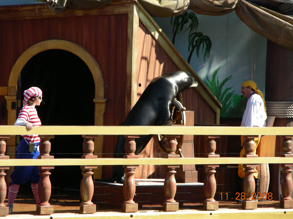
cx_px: 146
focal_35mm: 196
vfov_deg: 7.6
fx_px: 1659
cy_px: 110
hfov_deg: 10.1
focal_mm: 32.7
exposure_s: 1/365
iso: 50
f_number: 3.5
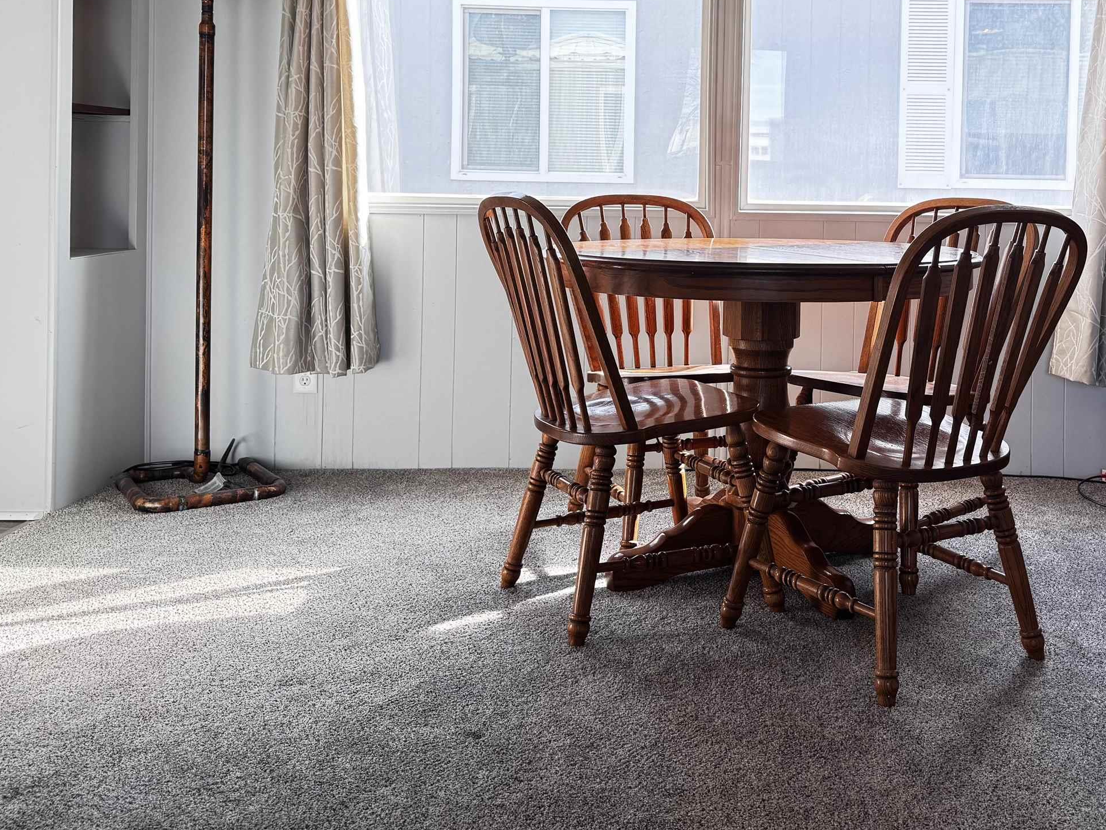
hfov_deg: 48.4
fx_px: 1214
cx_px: 714
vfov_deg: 36.7
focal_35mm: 38
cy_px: 192
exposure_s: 1/132
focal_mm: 6.76
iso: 100
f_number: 1.78
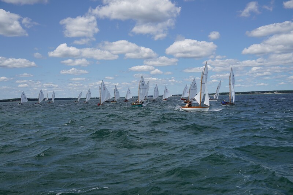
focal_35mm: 33
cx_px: 146
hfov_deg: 57.2
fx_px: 269
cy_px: 98
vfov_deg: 40.0
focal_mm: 22
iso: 100
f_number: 4.5
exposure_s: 1/1250
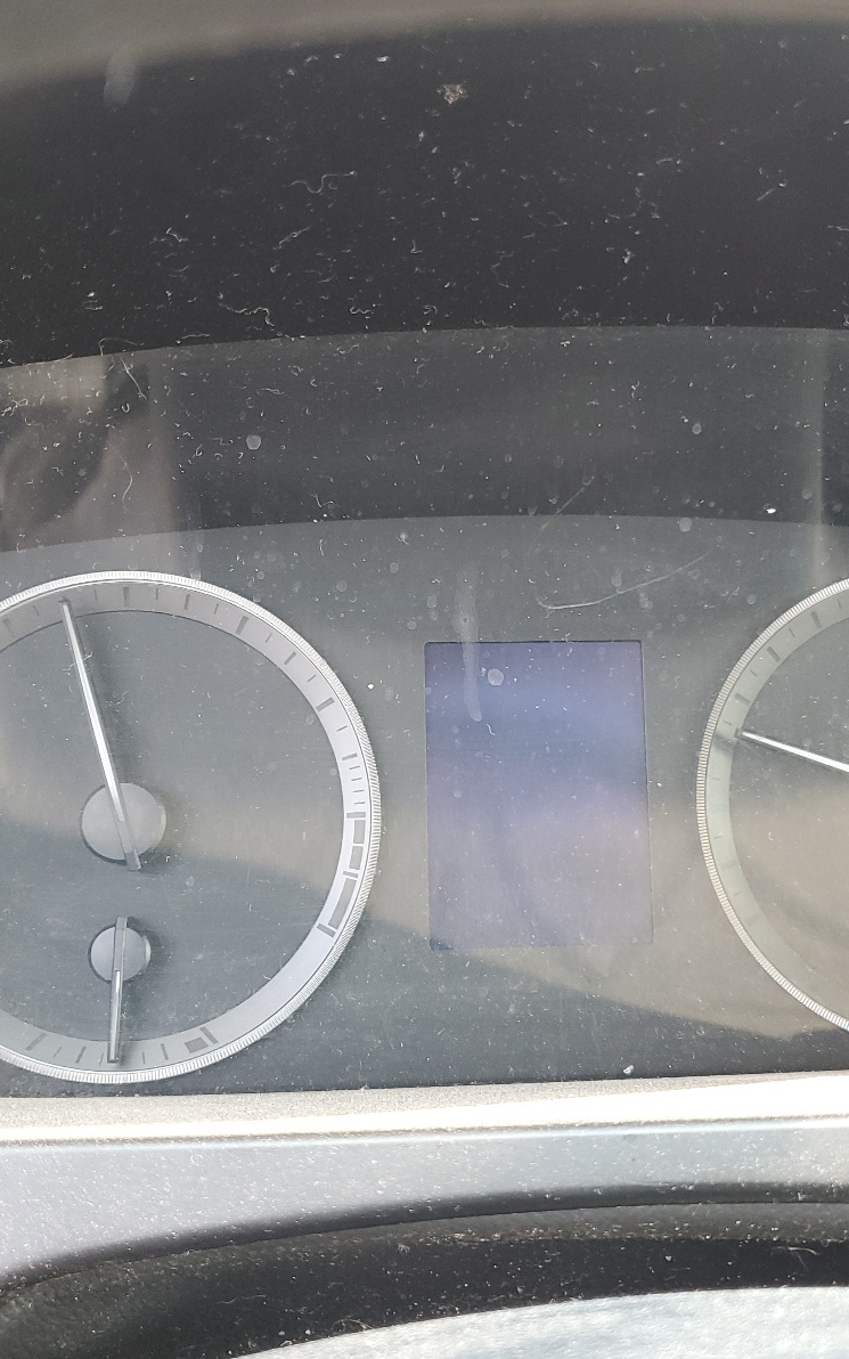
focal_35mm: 37
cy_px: 680
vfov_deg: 52.7
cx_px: 532
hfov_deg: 34.3
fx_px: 1370
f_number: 1.5
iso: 86
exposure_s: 1/60.2
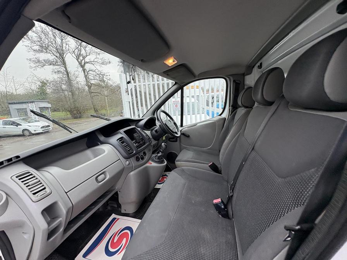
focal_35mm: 14
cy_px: 130
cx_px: 174
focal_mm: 2.22
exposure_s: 1/99
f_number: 2.2
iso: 64
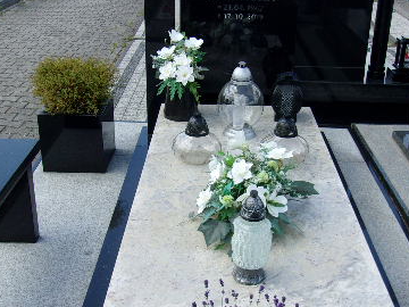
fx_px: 567
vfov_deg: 30.3
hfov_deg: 39.6
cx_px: 224
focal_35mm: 48
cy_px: 143
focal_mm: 4.9
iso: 80
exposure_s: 1/52
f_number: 10.4
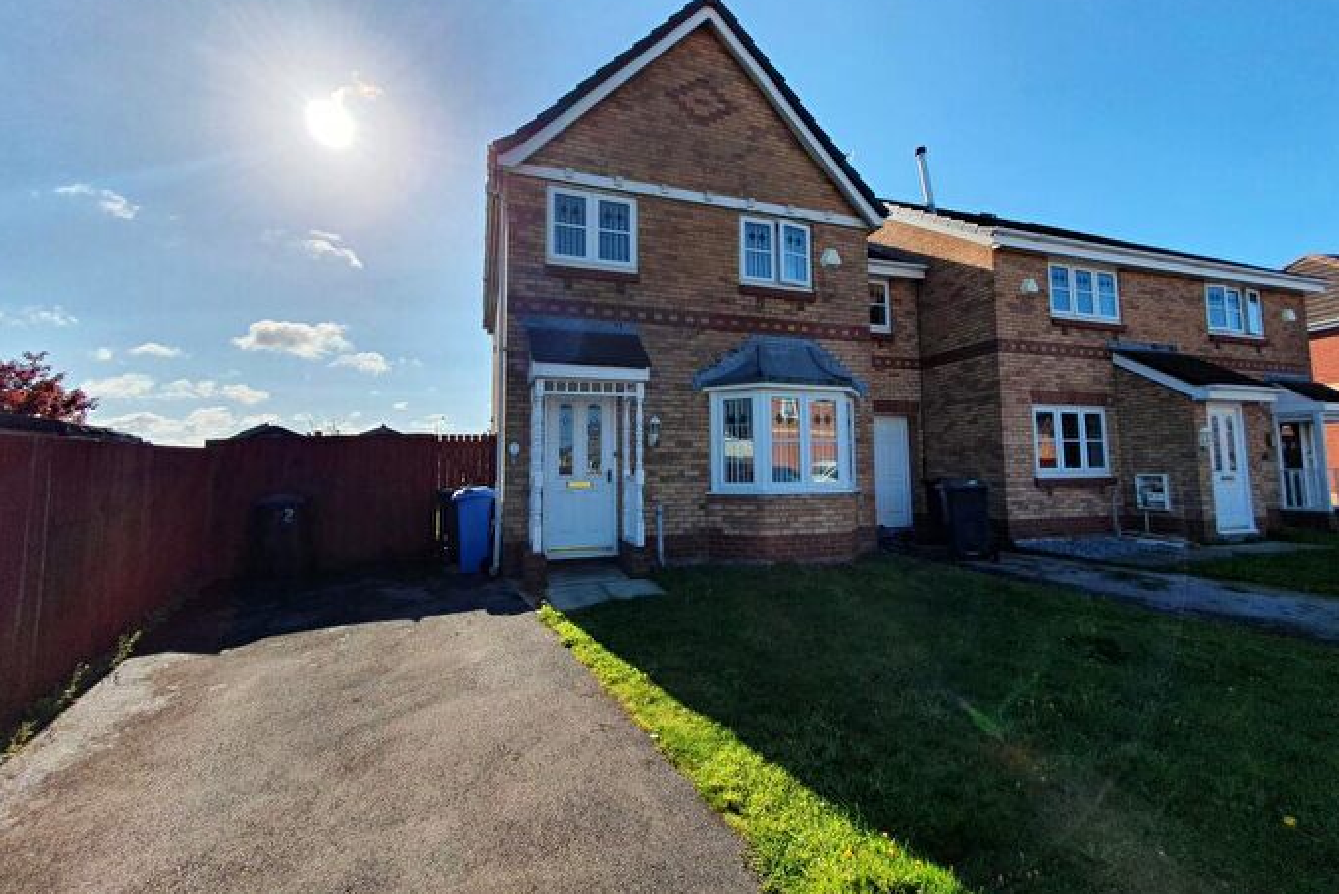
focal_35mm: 14
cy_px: 427
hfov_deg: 104.2
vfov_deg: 81.2
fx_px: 521
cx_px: 658
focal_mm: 1.8
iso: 50
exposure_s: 1/1584
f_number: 2.2
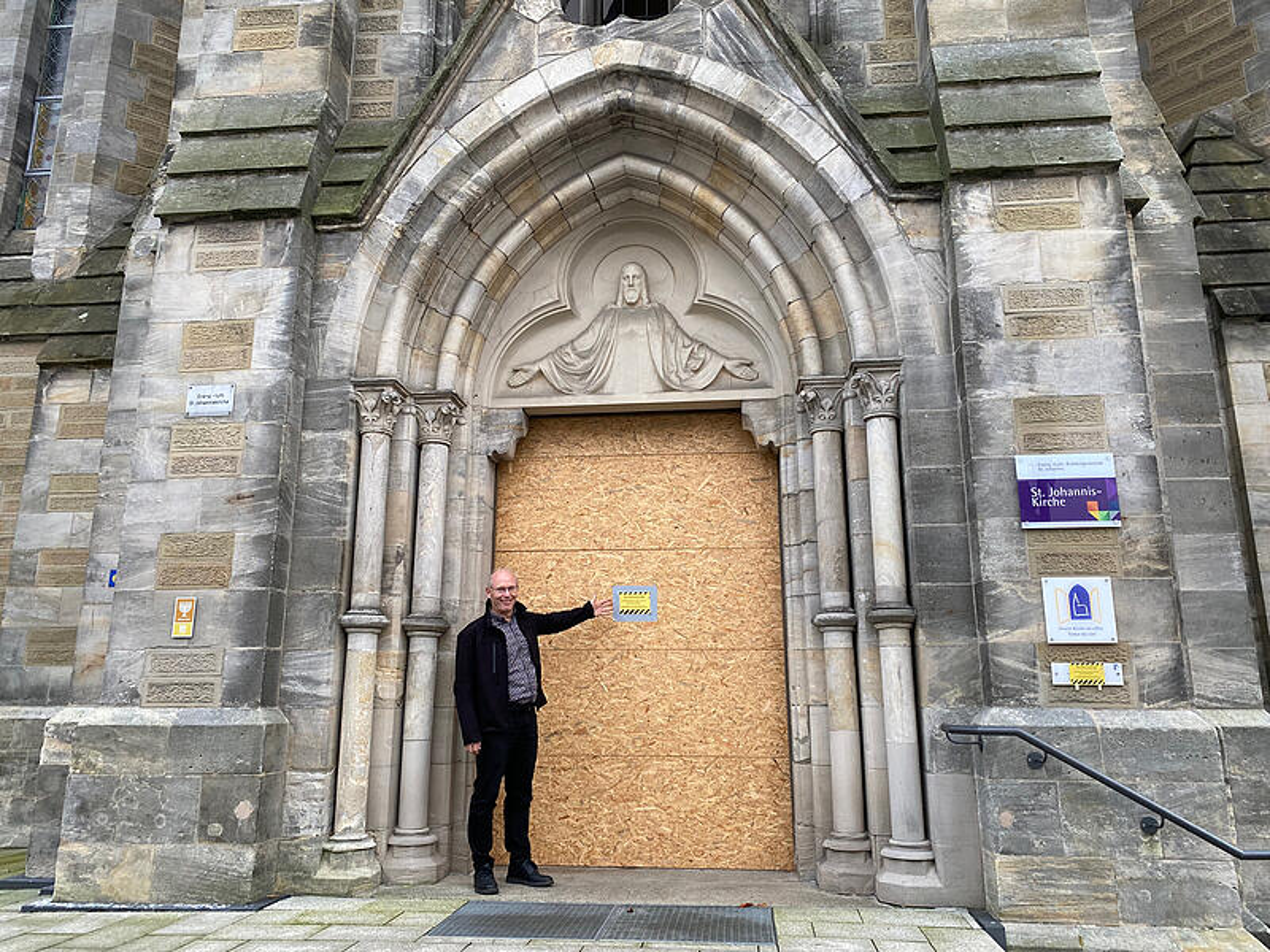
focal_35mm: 26
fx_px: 954
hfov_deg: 67.3
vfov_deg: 53.1
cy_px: 476
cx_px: 635
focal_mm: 4.25
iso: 125
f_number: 1.8
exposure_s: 1/121
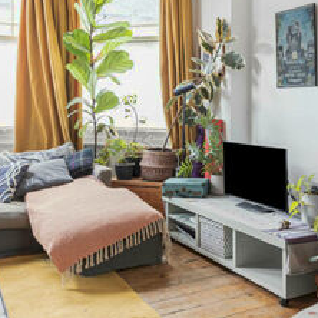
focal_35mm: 43
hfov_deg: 39.0
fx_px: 447
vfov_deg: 38.8
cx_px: 186
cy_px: 109
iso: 800
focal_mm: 16
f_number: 8
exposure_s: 1/25
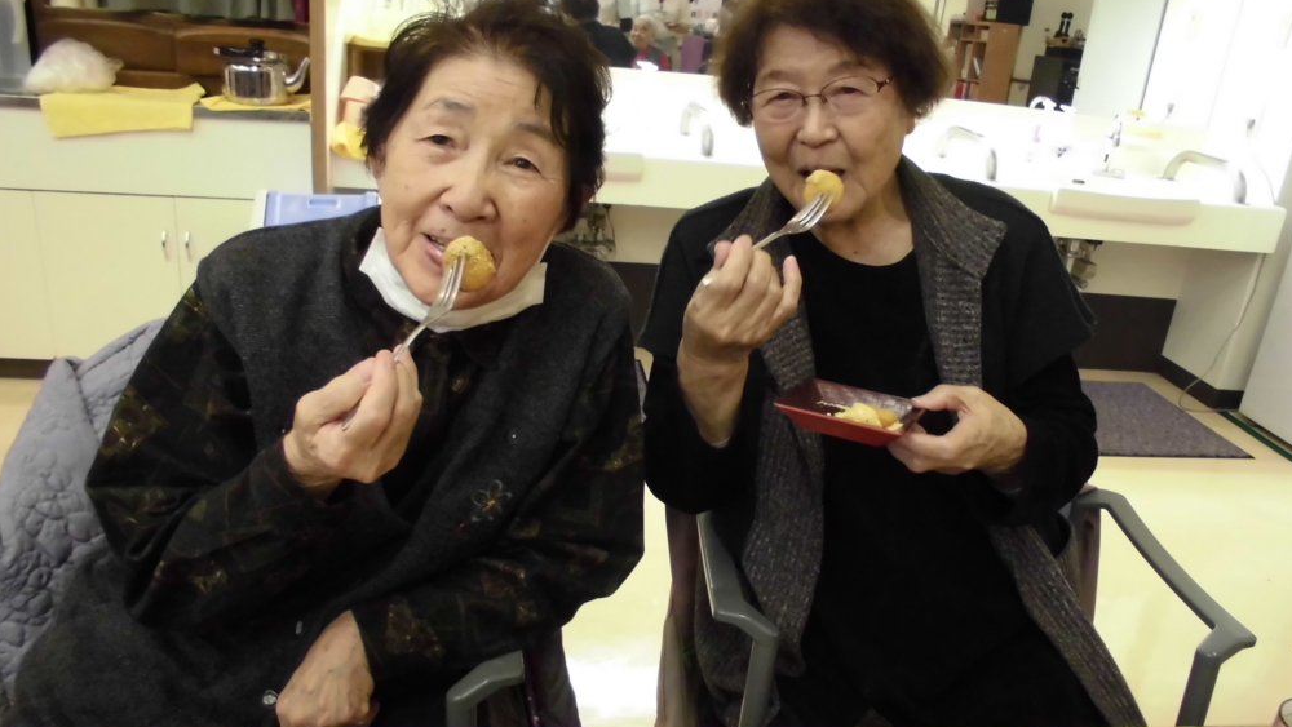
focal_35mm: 29
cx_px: 656
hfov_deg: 66.1
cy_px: 395
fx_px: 994
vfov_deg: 40.2
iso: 400
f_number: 3.5
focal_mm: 4.6
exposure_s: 1/20
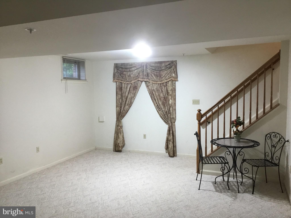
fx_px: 261
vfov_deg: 45.4
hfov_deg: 58.4
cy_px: 109
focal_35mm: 31
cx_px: 146
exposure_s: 1/30
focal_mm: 3.3
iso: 40
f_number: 2.4
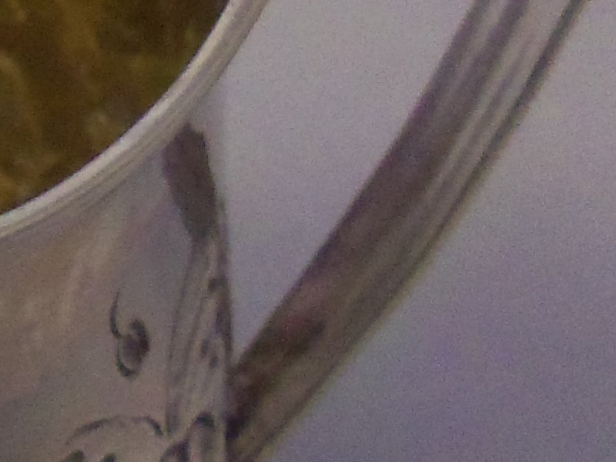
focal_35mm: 146
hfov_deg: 12.6
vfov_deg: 10.2
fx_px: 2599
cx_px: -400
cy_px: 209
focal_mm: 5.1
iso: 400
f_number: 3.9
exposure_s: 1/30
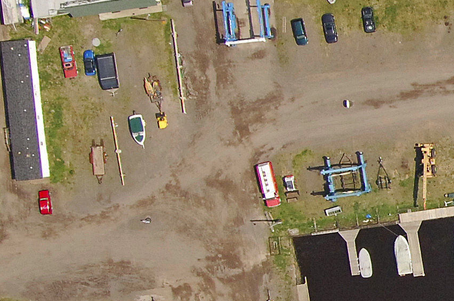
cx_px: 787
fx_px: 2292
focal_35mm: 182
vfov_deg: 7.5
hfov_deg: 10.7
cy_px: 190
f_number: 8
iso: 400
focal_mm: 24
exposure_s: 1/1000
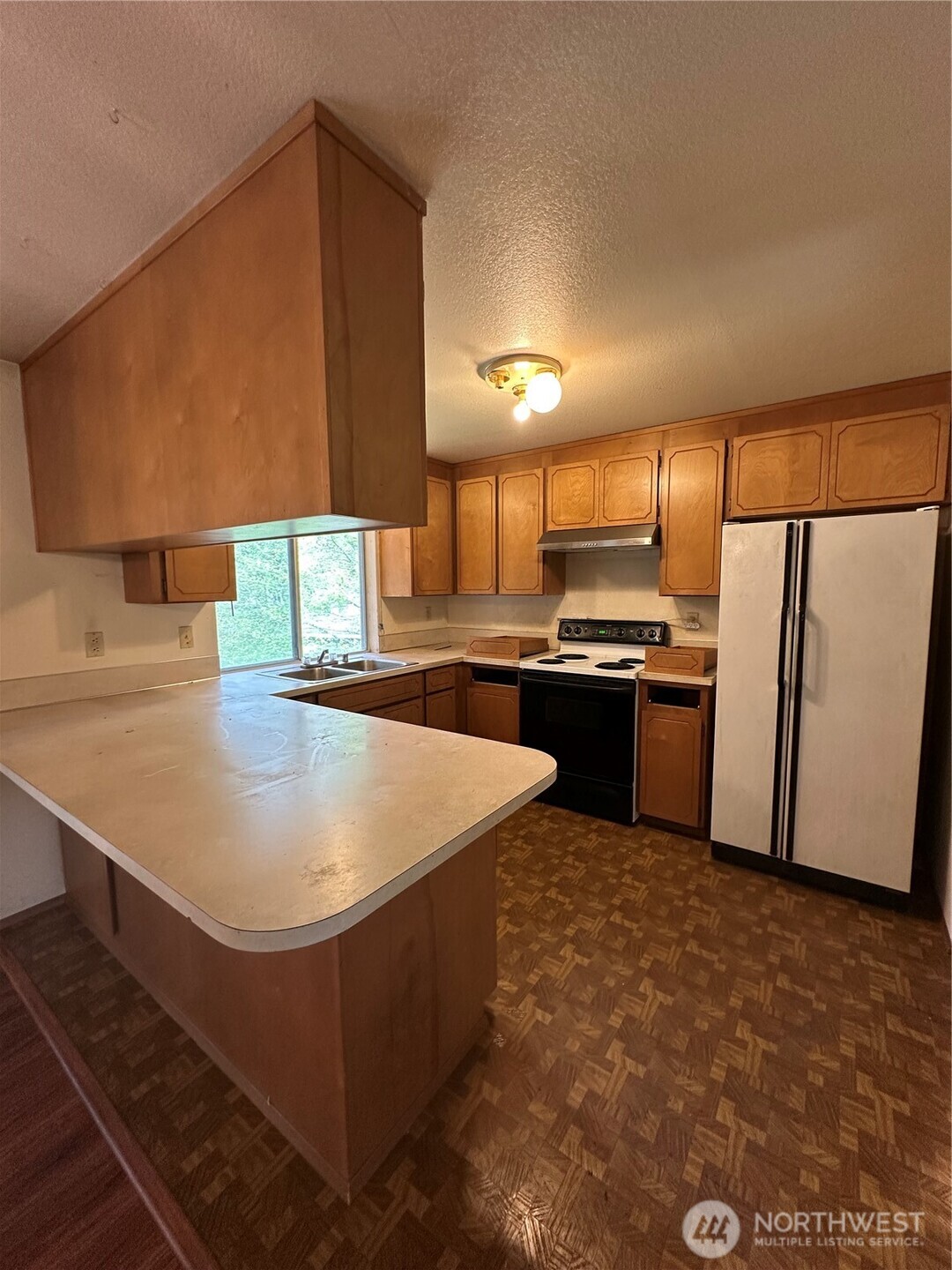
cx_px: 476
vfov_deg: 102.1
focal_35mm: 14
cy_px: 635
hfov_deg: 85.7
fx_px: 513
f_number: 2.2
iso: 250
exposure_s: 1/60
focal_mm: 2.22
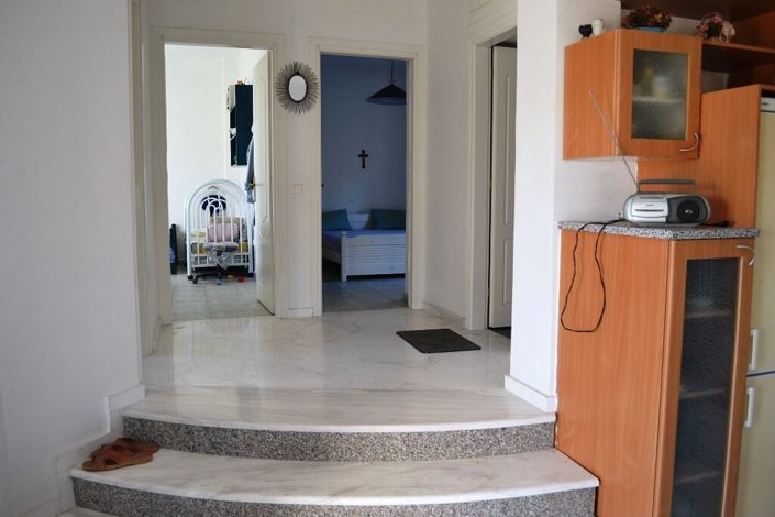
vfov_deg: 47.9
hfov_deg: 67.4
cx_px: 388
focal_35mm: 27
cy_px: 258
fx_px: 581
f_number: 4.5
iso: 400
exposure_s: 1/80
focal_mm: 18
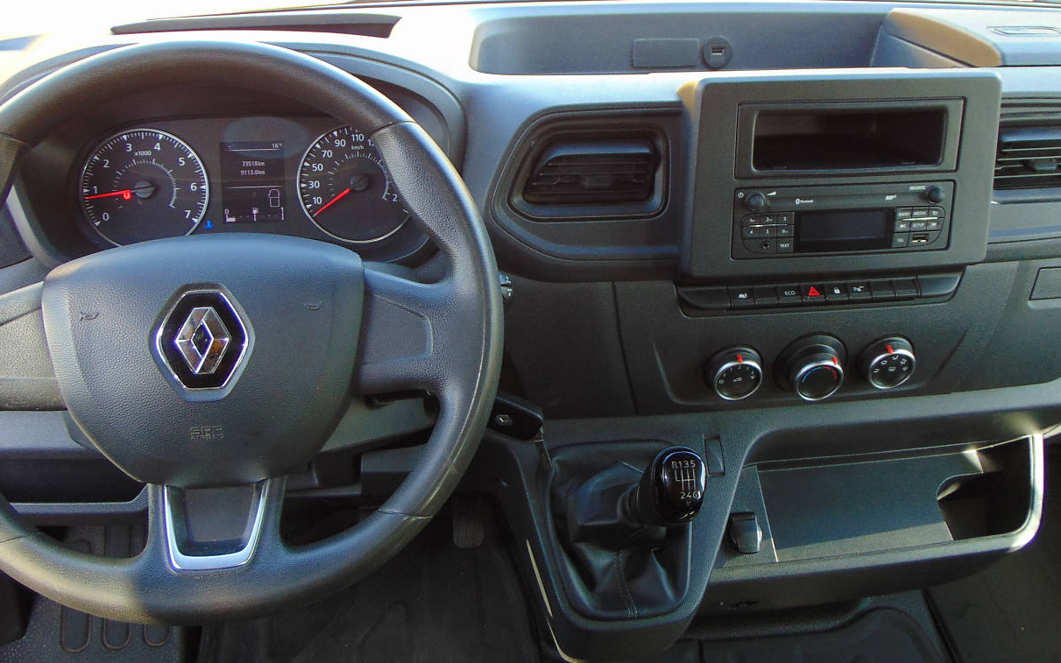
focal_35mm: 35
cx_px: 557
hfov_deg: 55.3
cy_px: 293
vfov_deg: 36.2
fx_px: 1012
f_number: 3
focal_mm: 4.5
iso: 80
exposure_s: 1/40
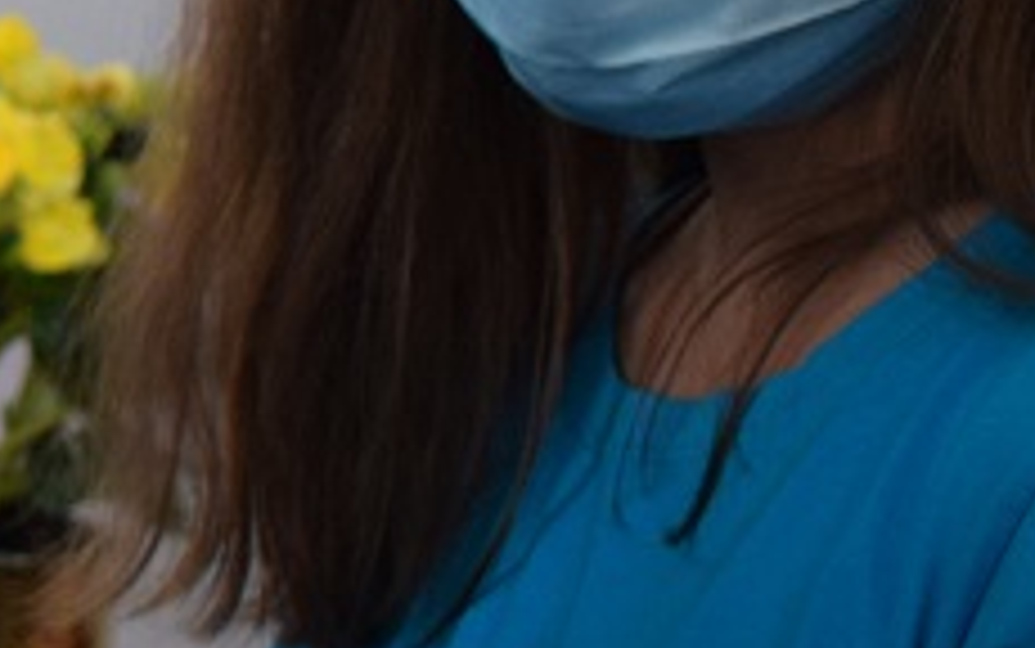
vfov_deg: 6.3
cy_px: 162
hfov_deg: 9.0
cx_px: -1588
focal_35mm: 207
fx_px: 5842
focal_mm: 26
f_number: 4
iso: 720
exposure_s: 1/60
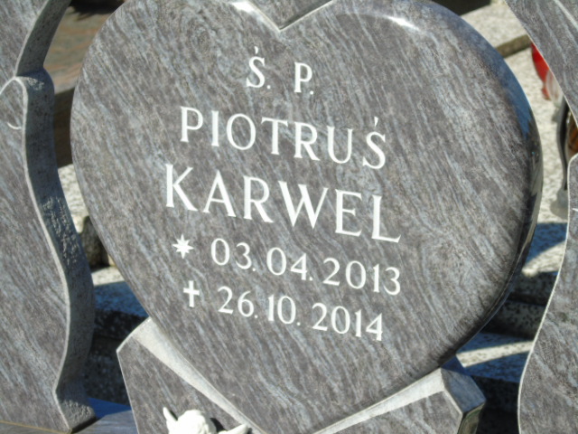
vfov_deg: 10.4
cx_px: 289
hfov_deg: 13.9
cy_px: 217
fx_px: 2371
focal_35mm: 142
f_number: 4.7
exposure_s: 1/400
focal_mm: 25
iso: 80
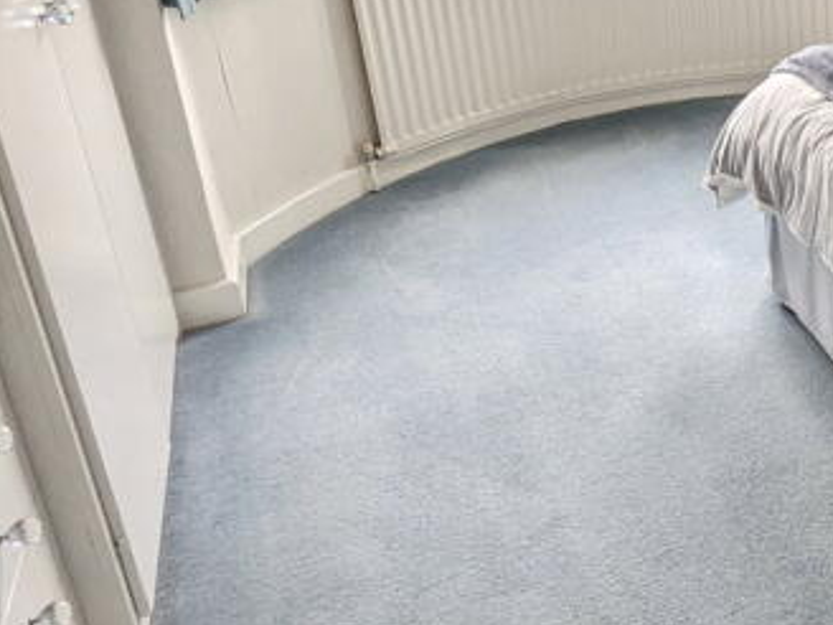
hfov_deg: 32.4
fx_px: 1203
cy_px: 150
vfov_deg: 28.6
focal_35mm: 50
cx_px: 968
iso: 56
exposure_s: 1/119
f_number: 2.2
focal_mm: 2.35
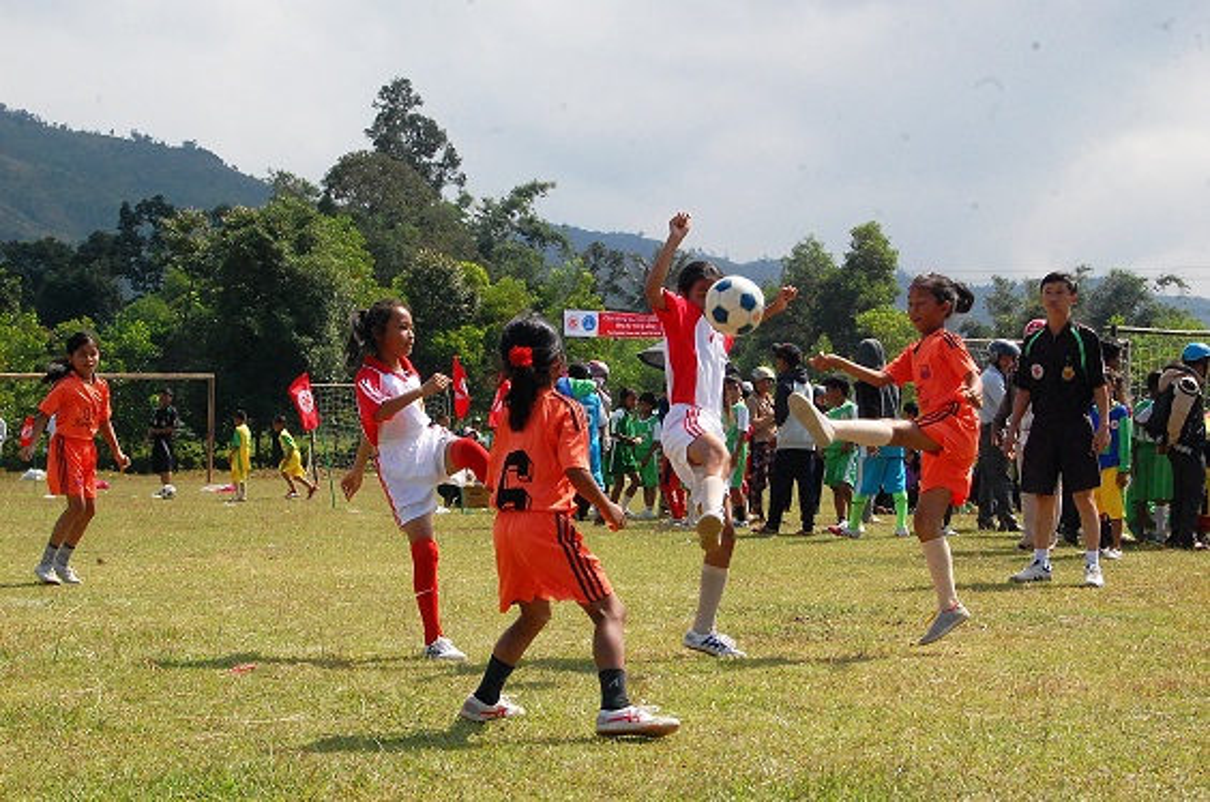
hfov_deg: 24.7
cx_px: 605
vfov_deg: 16.5
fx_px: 2768
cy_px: 401
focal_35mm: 82
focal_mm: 55
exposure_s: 1/800
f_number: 16
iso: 1600
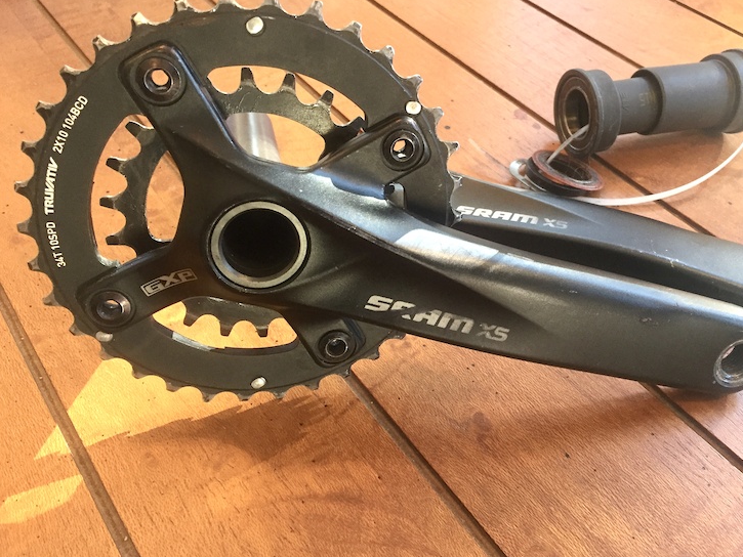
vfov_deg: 44.2
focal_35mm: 32
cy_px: 261
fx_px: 687
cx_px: 409
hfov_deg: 56.7
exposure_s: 1/30
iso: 125
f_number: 2.2
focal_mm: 4.15
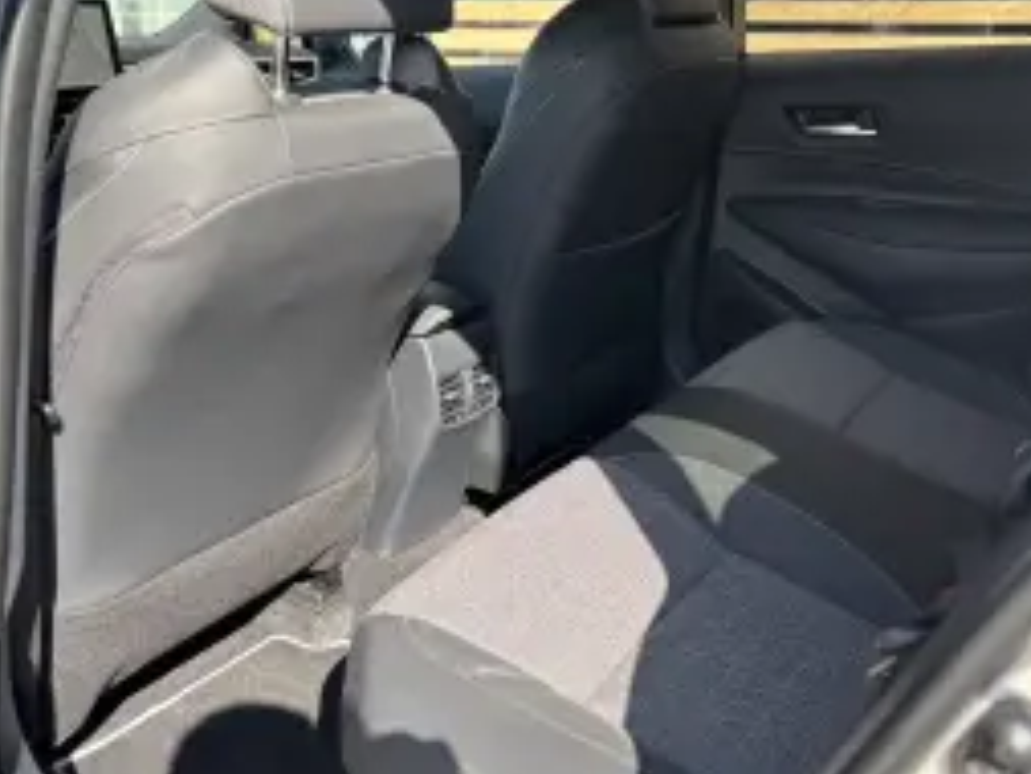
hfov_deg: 50.1
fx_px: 1103
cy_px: 334
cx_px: 522
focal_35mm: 37
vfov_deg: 38.6
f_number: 1.6
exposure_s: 1/202
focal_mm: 5.96
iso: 50
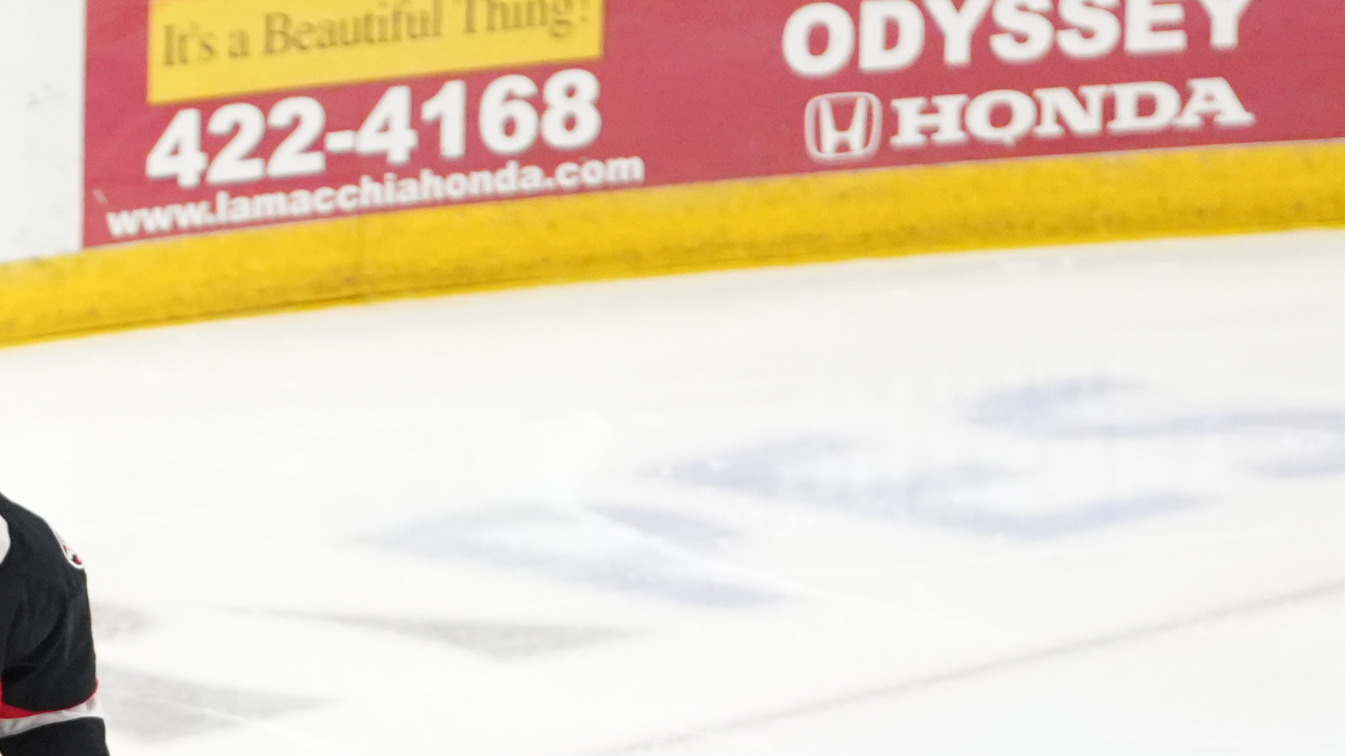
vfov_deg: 1.6
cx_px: -343
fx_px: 27780
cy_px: 1359
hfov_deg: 2.8
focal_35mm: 779
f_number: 2.8
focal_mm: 200
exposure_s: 1/1600
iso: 3200
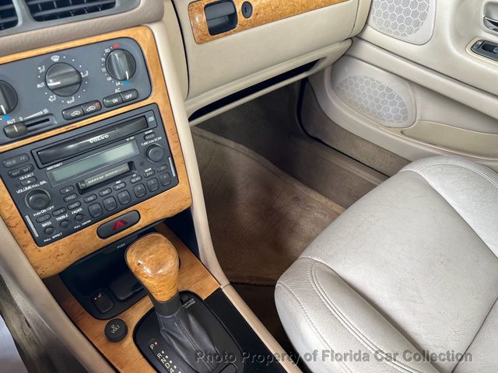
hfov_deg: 67.3
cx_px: 249
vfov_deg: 53.1
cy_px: 186
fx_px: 374
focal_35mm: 26
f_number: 1.5
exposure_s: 1/121
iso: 100
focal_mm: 5.7
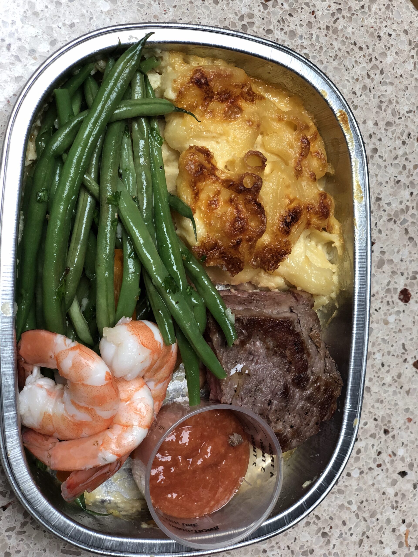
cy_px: 278
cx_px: 209
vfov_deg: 36.8
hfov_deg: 28.0
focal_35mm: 52
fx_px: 837
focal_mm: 6
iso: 100
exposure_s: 1/60
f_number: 2.4
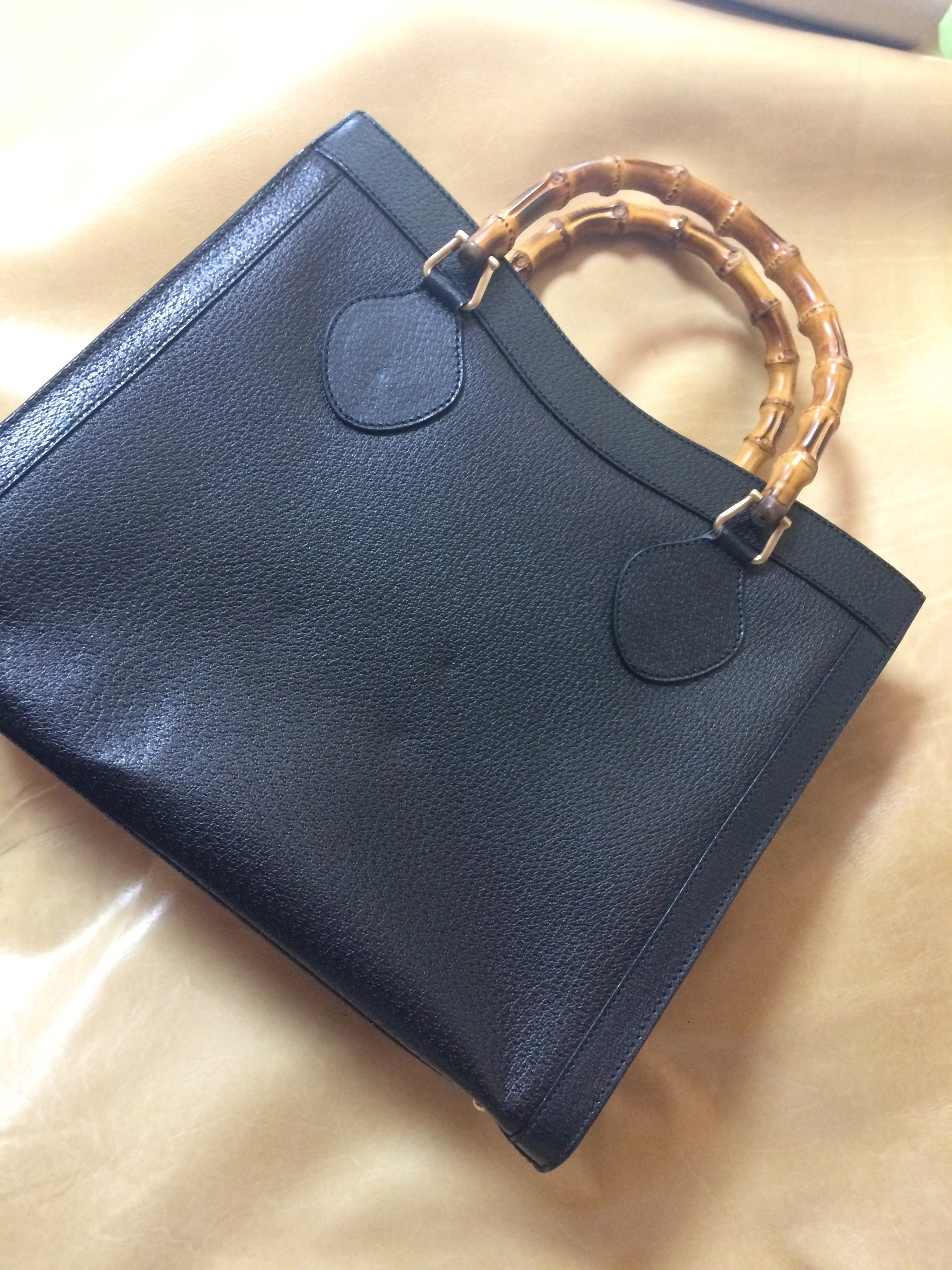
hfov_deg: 48.2
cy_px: 635
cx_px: 476
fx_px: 1063
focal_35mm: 29
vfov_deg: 61.7
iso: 320
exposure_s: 1/15
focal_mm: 4.15
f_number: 2.2
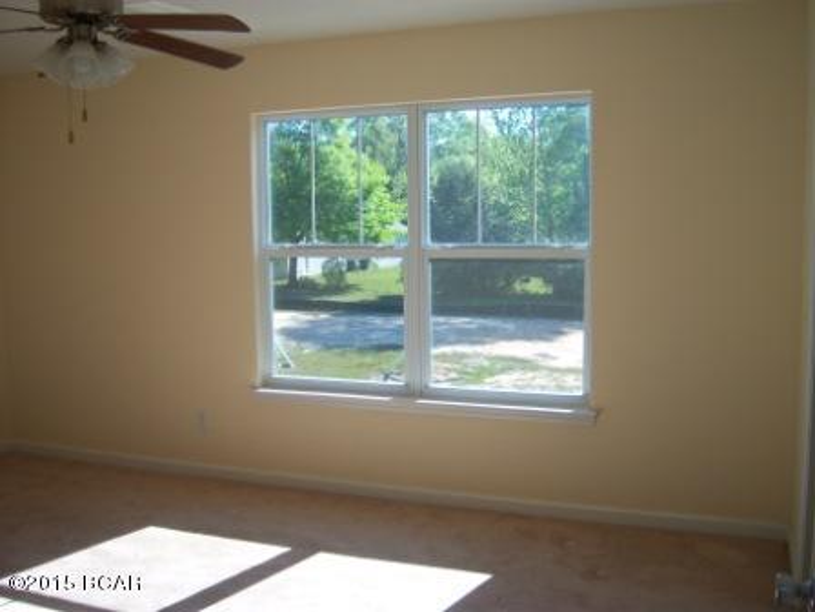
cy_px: 306
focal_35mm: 36
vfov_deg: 39.7
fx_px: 848
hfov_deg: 51.4
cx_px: 408
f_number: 2.8
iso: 80
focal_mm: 7.5
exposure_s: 1/320
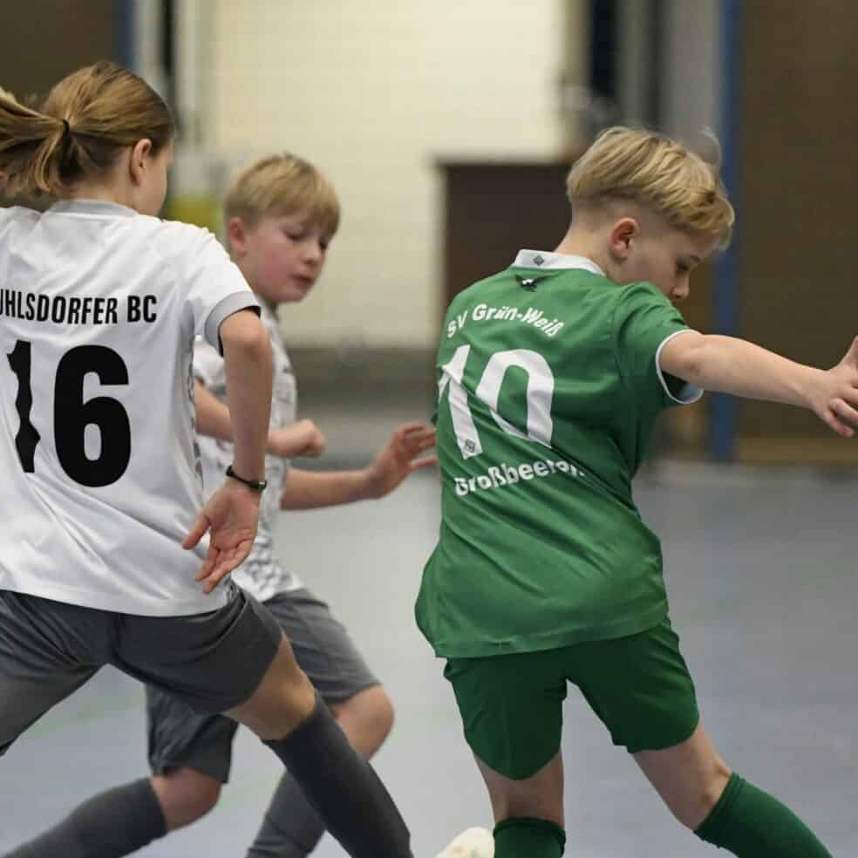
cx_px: 230
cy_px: 580
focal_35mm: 283
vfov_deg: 6.2
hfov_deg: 6.2
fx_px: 7936
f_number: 2.8
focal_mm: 160
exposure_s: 1/1600
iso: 8000
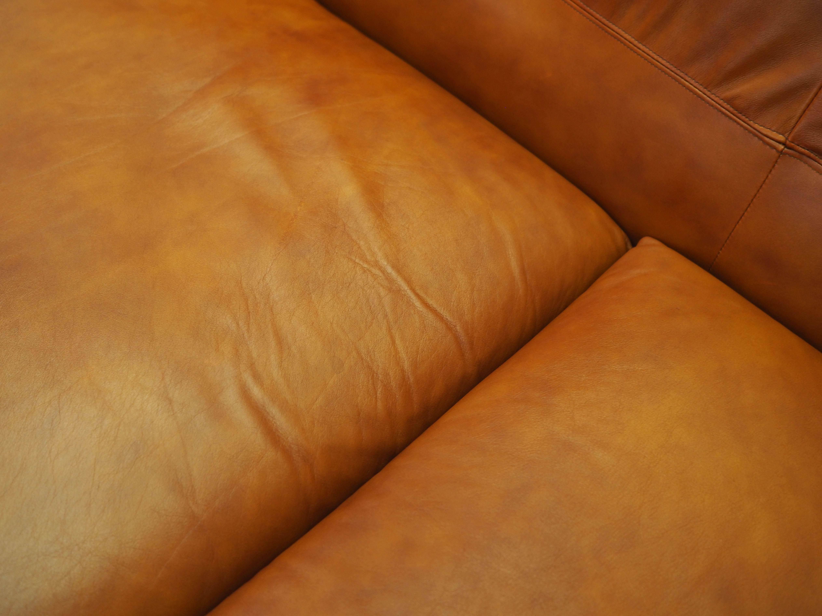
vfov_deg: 41.8
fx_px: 807
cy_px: 308
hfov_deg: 54.0
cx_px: 411
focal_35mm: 34
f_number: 2.5
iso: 320
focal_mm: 17
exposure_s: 1/30
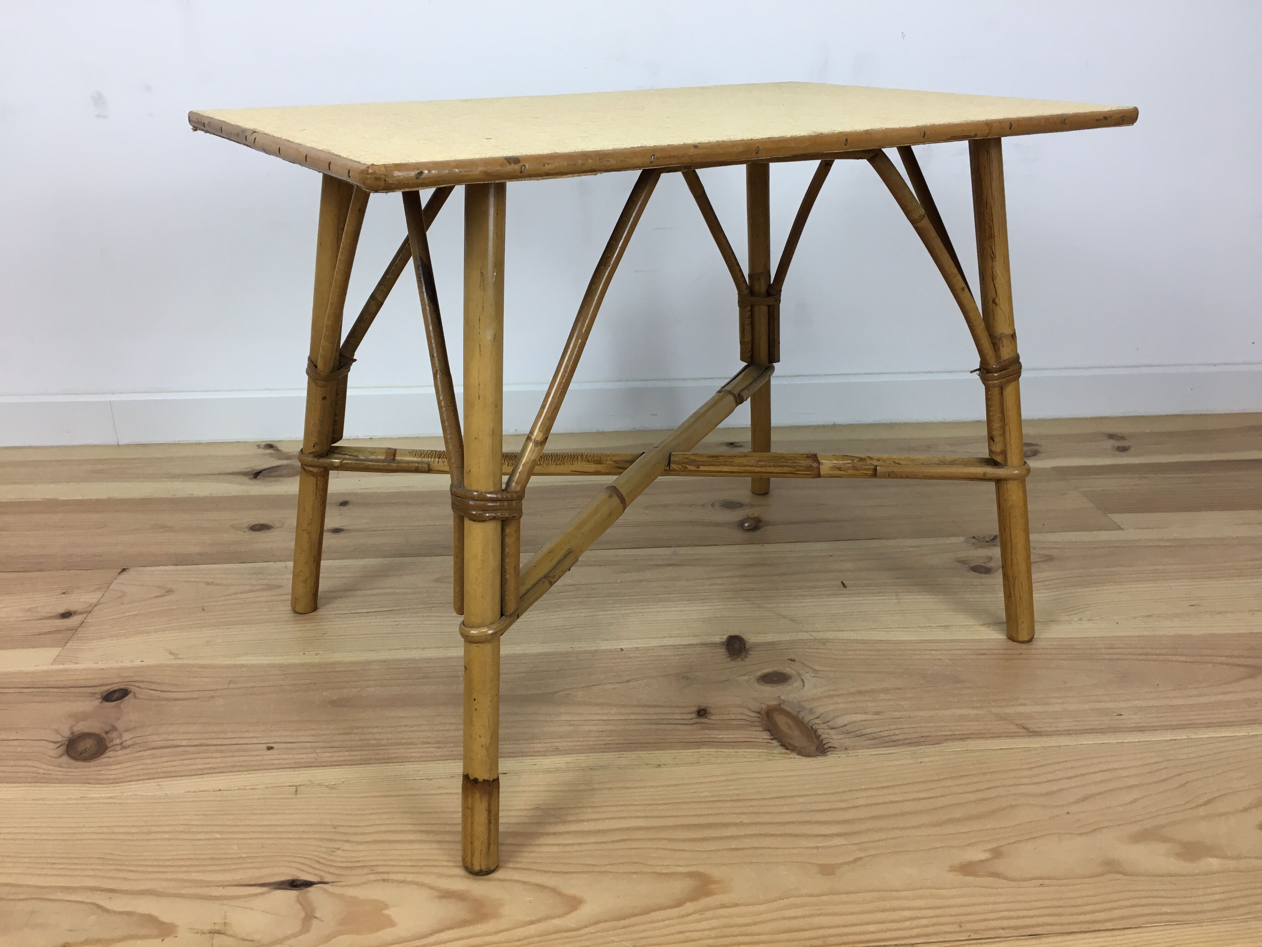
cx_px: 631
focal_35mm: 29
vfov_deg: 48.2
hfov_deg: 61.7
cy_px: 474
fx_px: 1057
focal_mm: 4.15
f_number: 2.2
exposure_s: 1/33
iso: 32
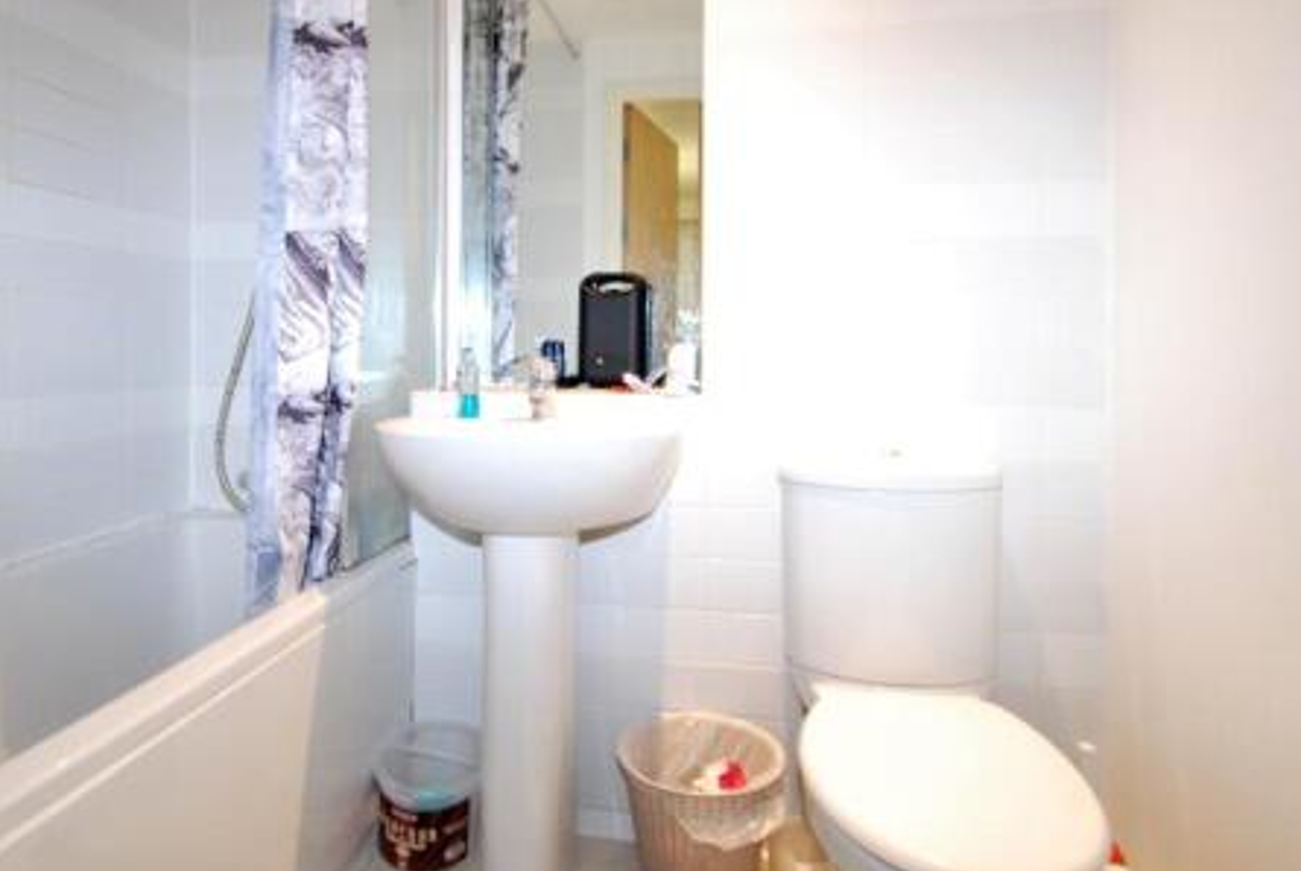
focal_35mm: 22
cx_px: 577
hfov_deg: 78.2
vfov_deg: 56.7
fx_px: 796
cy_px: 332
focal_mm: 10
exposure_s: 1/13
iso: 400
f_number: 3.5
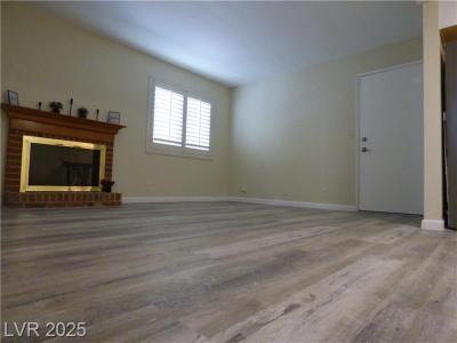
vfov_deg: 66.0
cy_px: 172
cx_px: 228
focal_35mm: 20
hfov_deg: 81.7
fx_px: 264
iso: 800
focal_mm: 3.58
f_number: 2.8
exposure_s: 1/60
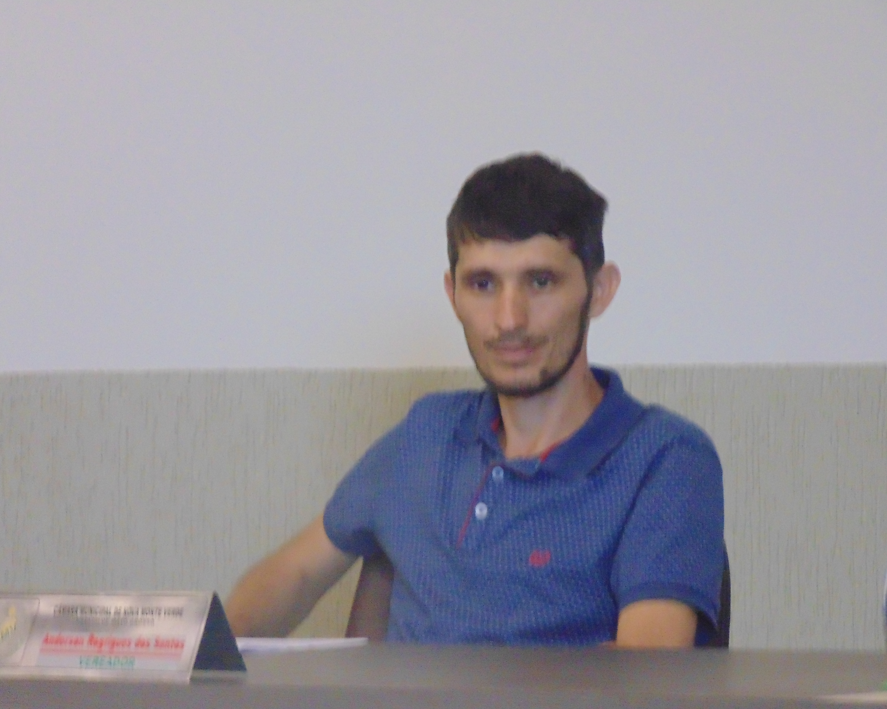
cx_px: 457
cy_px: 354
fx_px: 6510
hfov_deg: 7.8
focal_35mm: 248
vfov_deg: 6.2
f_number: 5.6
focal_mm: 42.3
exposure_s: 1/30
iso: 800
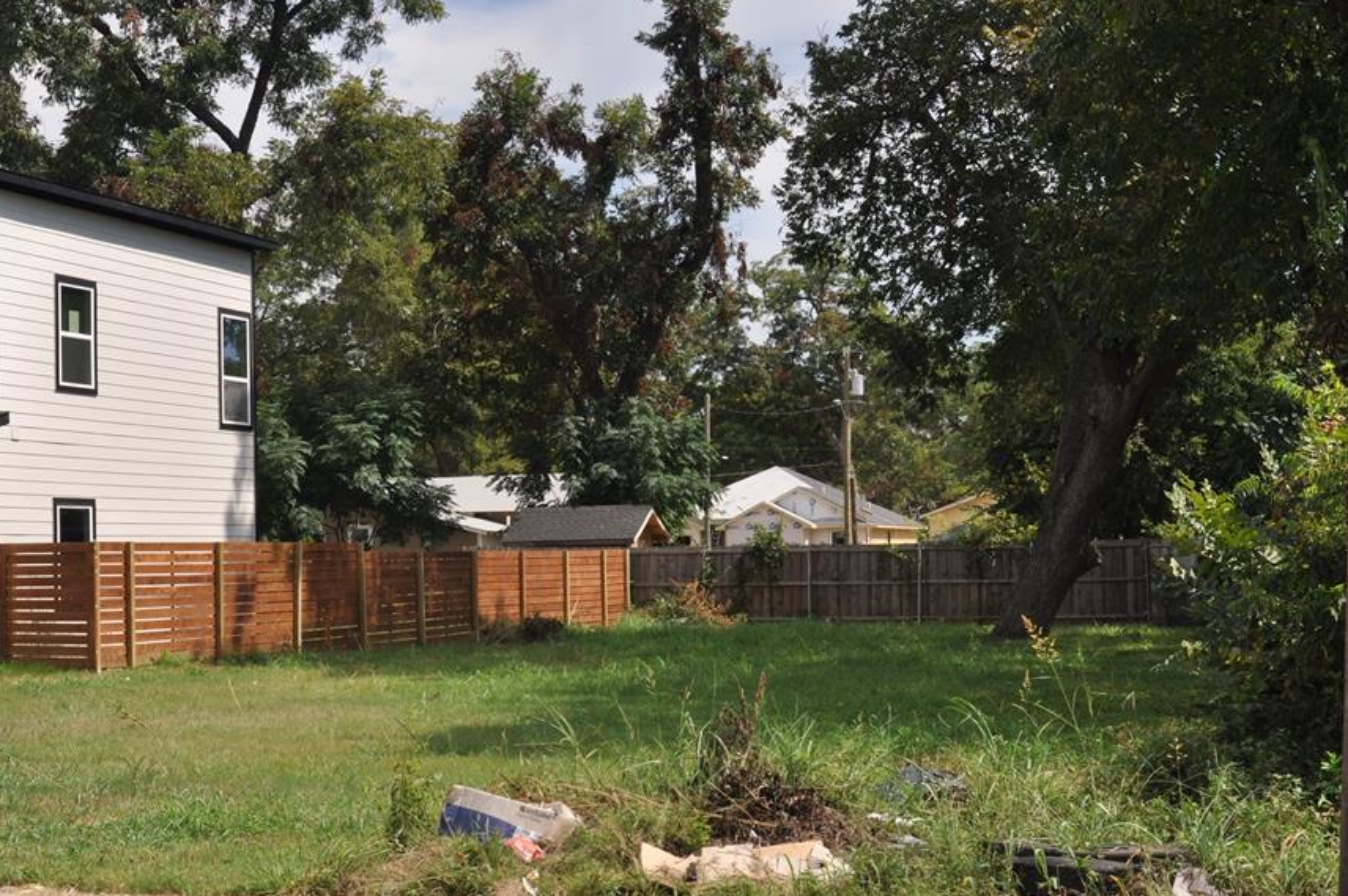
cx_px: 597
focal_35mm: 56
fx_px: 2080
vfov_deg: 24.3
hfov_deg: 35.9
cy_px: 505
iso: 200
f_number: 9
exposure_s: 1/320
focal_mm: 31
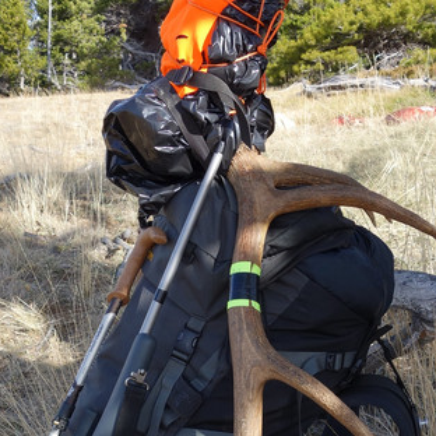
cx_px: 226
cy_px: 380
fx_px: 869
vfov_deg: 27.3
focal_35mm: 61
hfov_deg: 28.2
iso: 125
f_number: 5.6
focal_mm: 10.4
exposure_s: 1/200
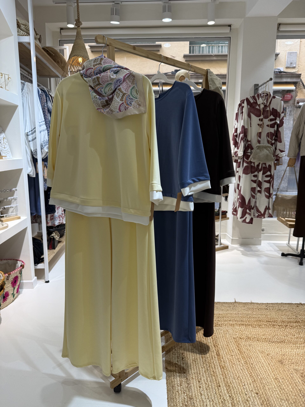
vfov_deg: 71.6
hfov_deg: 56.8
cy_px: 204
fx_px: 282
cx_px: 152
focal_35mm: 24
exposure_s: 1/416
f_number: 1.78
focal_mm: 6.76
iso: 80
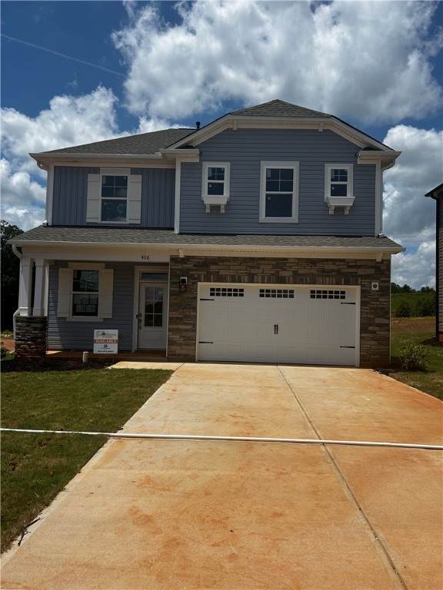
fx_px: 444
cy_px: 295
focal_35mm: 26
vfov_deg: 67.3
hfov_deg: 53.1
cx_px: 222
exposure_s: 1/8696
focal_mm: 5.7
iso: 50
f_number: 1.5
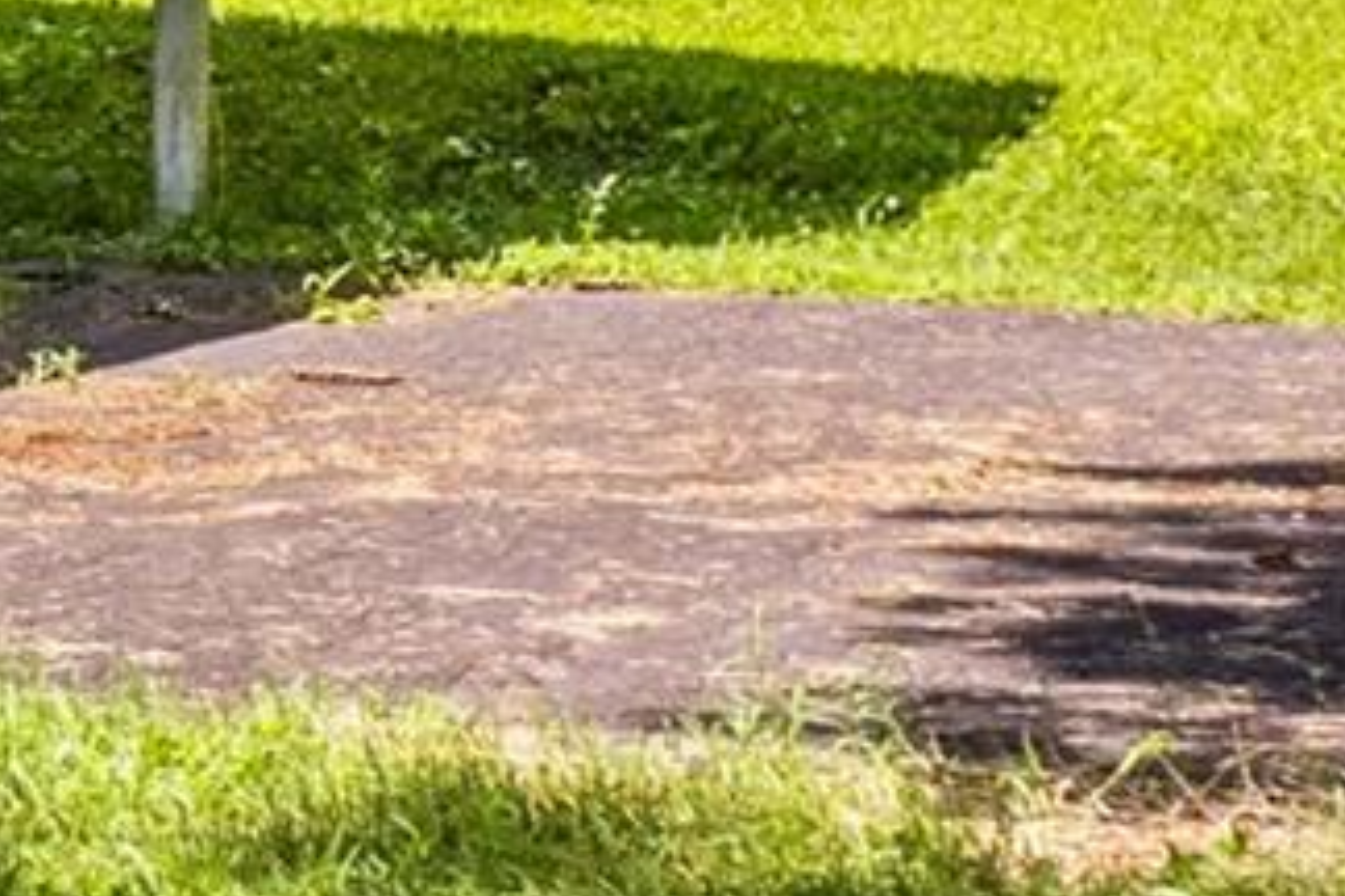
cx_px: -2395
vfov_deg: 9.5
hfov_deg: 11.0
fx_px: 5193
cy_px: -633
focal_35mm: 139
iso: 100
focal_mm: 8.38
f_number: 2.8
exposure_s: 1/640
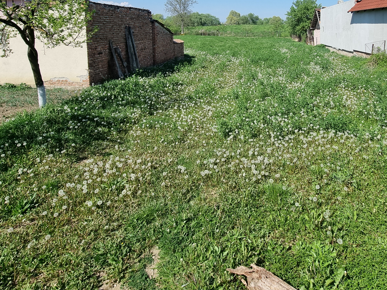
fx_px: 246
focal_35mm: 22
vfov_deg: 55.5
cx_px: 257
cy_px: 47
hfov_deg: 74.1
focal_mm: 2.2
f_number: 2.2
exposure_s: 1/1708
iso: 50
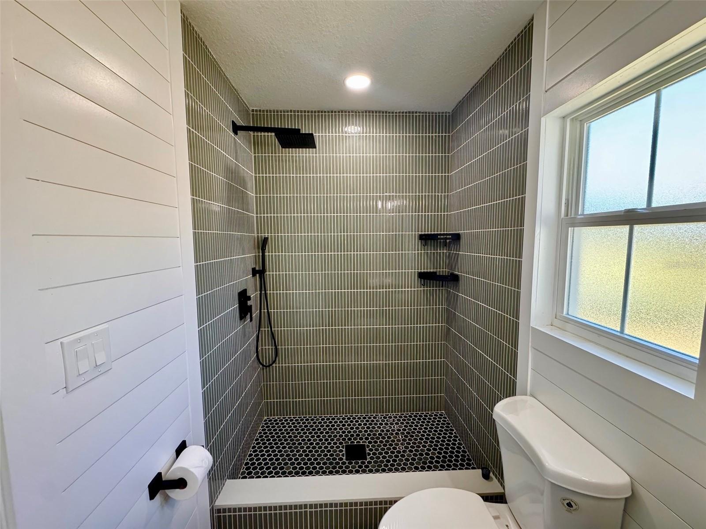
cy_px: 264
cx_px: 353
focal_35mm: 14
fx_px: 286
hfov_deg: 102.1
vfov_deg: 85.7
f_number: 2.2
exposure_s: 1/120
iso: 250
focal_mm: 2.22
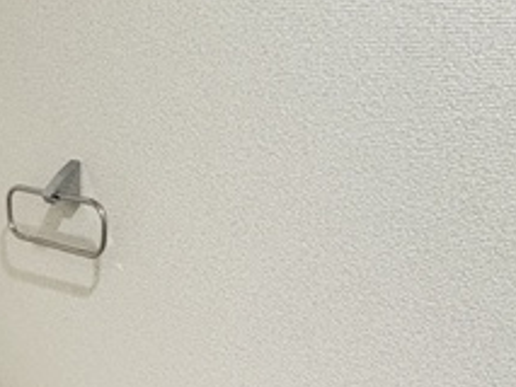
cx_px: -36
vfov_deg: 25.8
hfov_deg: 35.8
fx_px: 686
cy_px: 536
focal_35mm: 46
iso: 500
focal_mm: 2.22
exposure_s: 1/60
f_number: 2.2
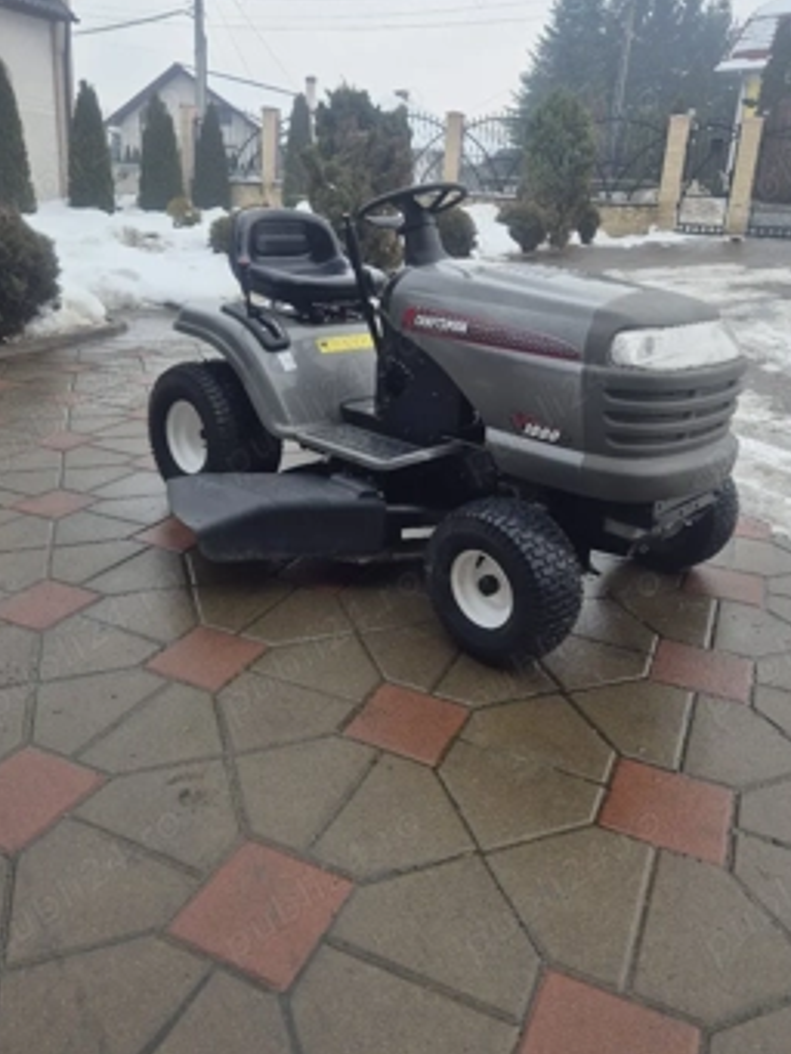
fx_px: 822
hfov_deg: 51.4
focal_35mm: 27
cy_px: 439
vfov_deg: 64.9
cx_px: 383
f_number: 1.8
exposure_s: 1/182
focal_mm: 5.4
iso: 32
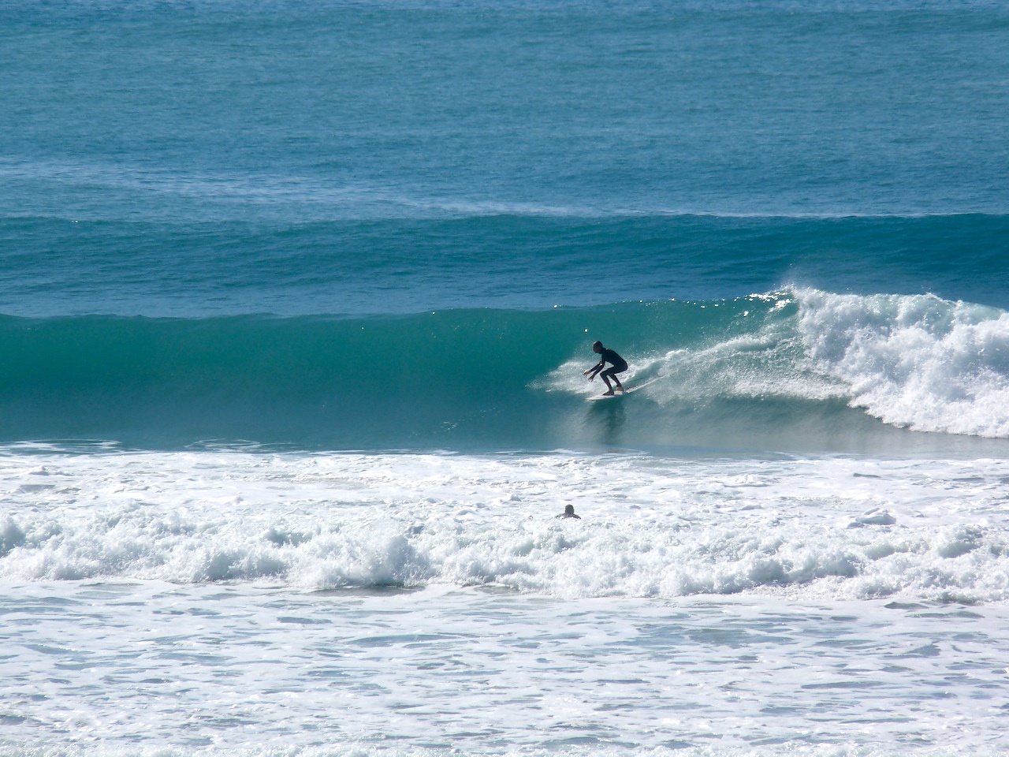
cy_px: 378
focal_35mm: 414
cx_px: 504
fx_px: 12067
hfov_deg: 4.8
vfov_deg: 3.6
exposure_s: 1/800
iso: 100
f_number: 7.1
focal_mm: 73.6
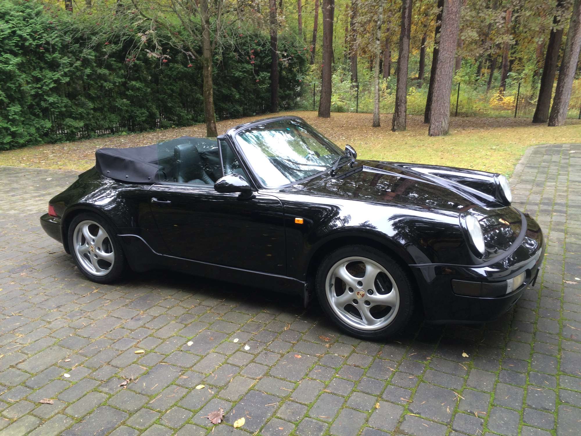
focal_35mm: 29
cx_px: 290
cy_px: 218
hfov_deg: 61.7
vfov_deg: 48.2
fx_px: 487
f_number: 2.2
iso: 40
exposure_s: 1/33
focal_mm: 4.15
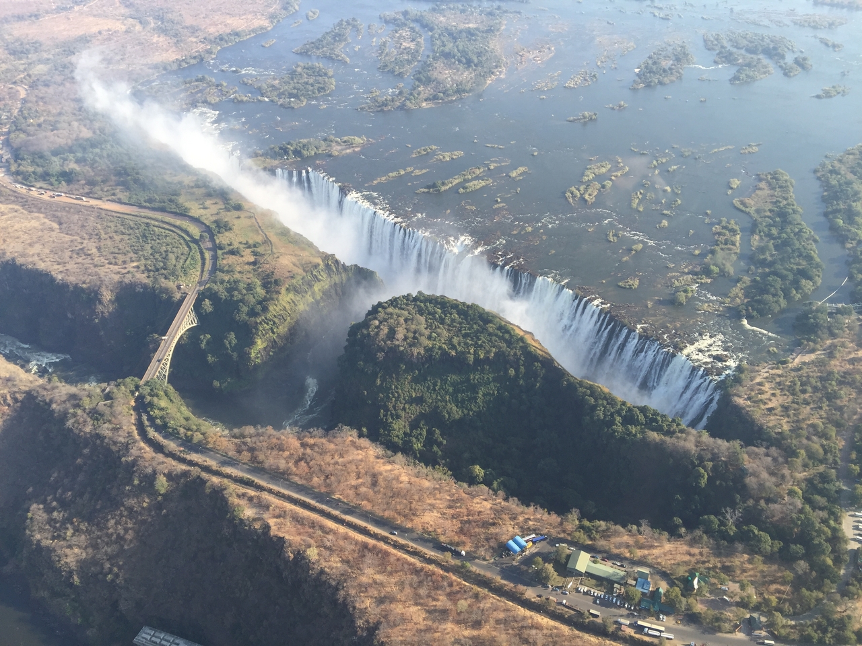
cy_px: 323
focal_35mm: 29
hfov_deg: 61.7
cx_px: 431
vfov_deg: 48.2
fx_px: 722
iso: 32
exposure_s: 1/659
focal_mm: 4.15
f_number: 2.2
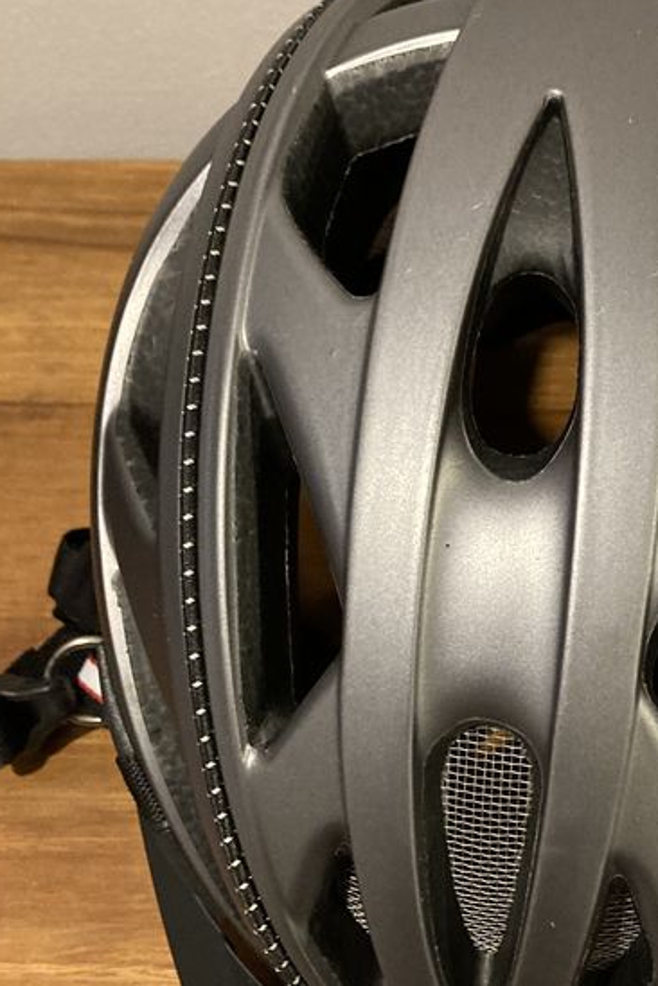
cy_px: 537
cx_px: 539
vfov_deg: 37.5
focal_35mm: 53
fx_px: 1453
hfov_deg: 25.0
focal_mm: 3.99
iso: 320
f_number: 1.8
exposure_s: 1/56
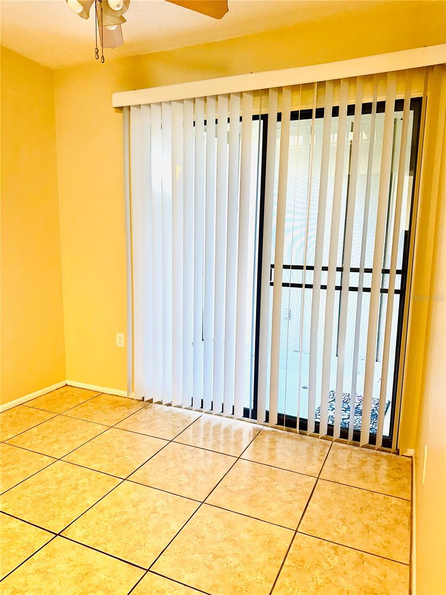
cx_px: 223
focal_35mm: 24
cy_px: 298
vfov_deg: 71.6
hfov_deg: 56.8
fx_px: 412
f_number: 1.78
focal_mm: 6.86
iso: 160
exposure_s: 1/120
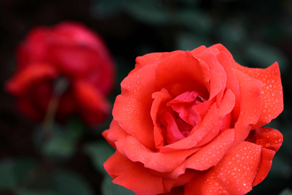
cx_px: 146
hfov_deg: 19.5
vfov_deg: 13.0
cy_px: 98
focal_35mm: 105
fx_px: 852
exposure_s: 1/400
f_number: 5.6
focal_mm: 105
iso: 160
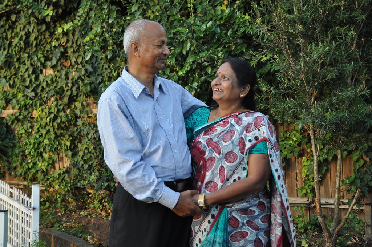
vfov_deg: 20.1
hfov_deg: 29.9
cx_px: 186
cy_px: 124
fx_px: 697
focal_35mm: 68
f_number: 5
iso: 400
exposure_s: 1/100
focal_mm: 45
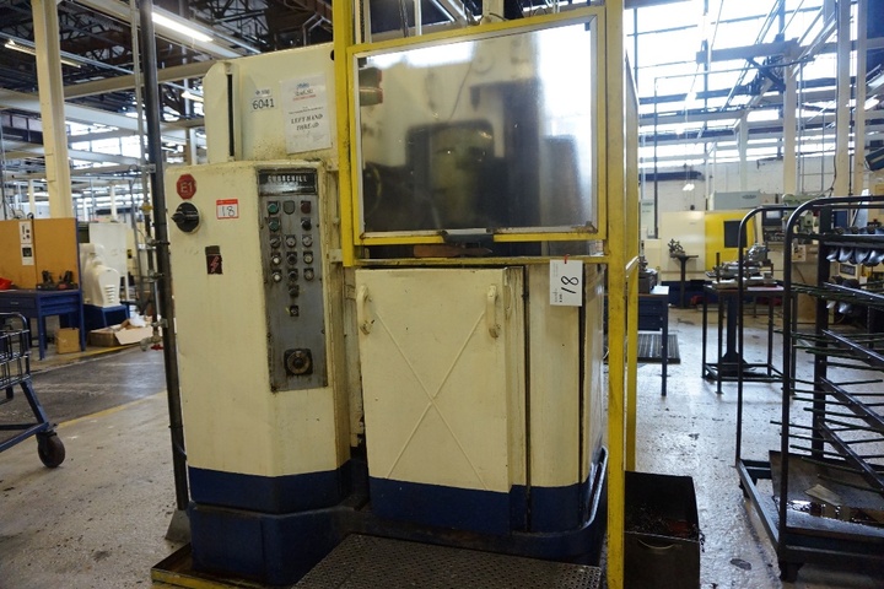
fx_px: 589
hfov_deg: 73.7
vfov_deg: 53.1
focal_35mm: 24
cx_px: 442
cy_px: 294
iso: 2000
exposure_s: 1/160
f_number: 3.5
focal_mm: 16
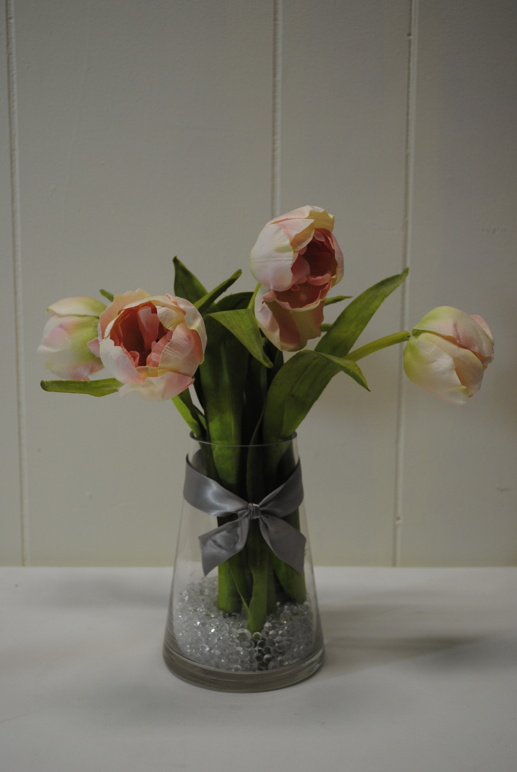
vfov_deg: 41.1
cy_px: 386
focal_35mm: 48
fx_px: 1031
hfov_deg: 28.2
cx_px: 258
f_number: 4.8
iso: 200
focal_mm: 32
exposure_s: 1/30
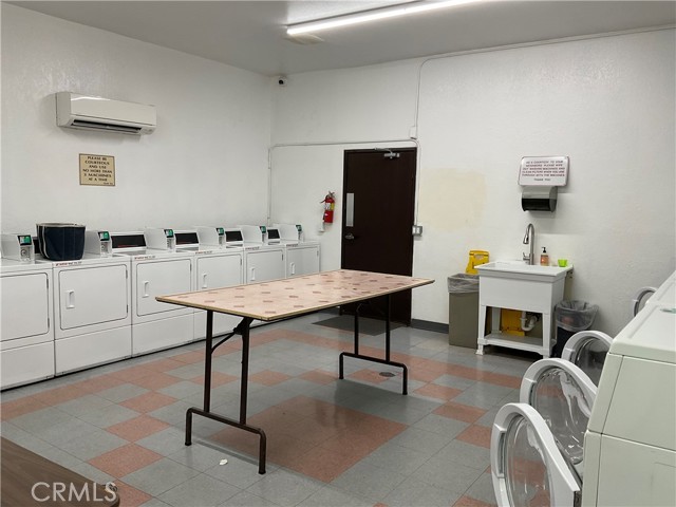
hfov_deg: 61.7
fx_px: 566
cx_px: 338
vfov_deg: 48.2
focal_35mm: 29
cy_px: 254
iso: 40
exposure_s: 1/60
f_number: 1.8
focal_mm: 3
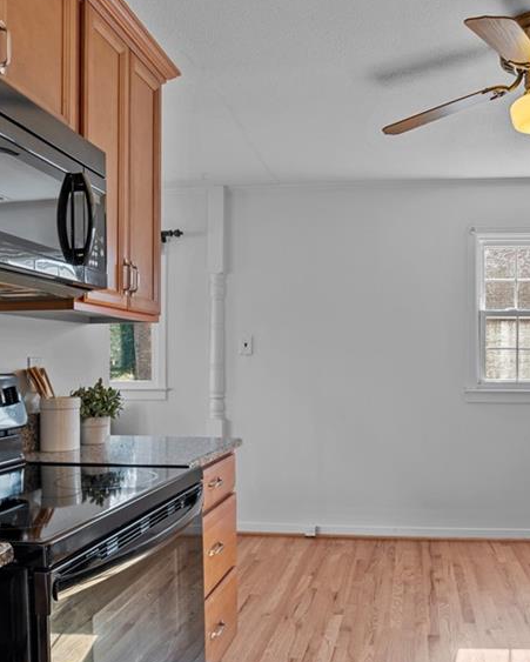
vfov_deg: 60.3
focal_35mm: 29
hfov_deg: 49.1
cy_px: 365
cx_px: 355
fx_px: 568
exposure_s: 1/1.25
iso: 100
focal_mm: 17
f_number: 10
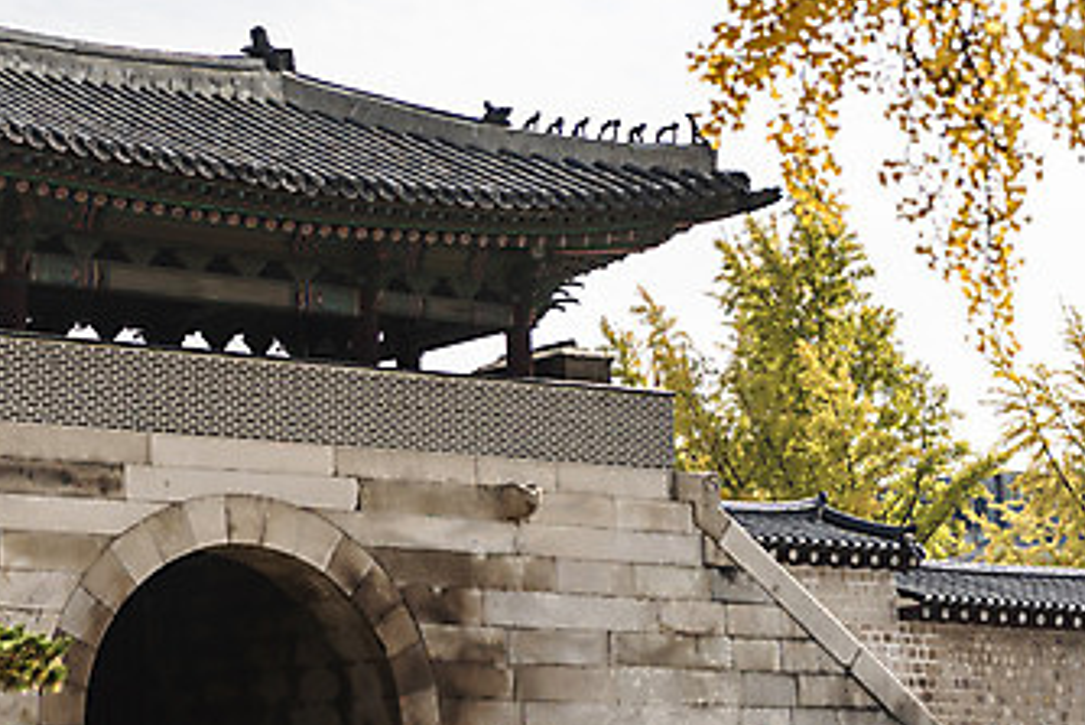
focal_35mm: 86
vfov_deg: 15.9
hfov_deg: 23.2
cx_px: 177
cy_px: 358
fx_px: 2593
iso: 100
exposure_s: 1/2000
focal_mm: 48
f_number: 3.2
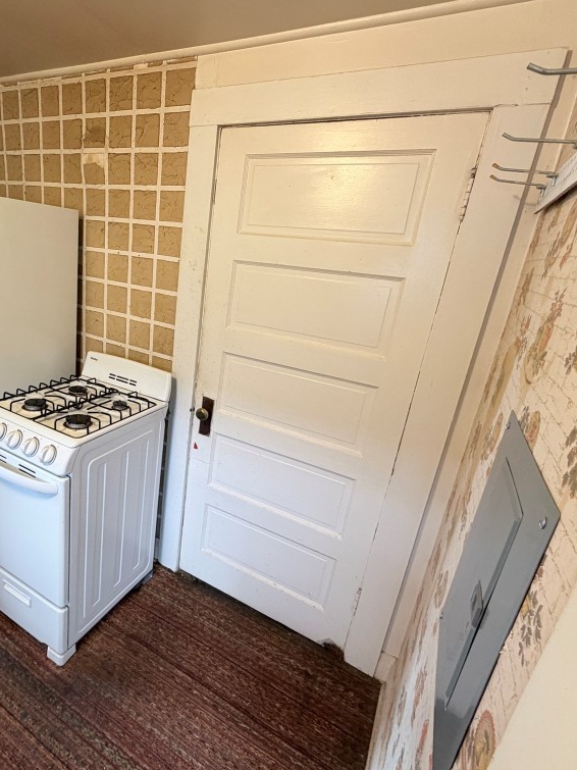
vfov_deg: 84.7
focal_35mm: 19
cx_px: 194
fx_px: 422
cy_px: 382
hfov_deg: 66.9
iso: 200
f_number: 2.2
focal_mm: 2.22
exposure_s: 1/60
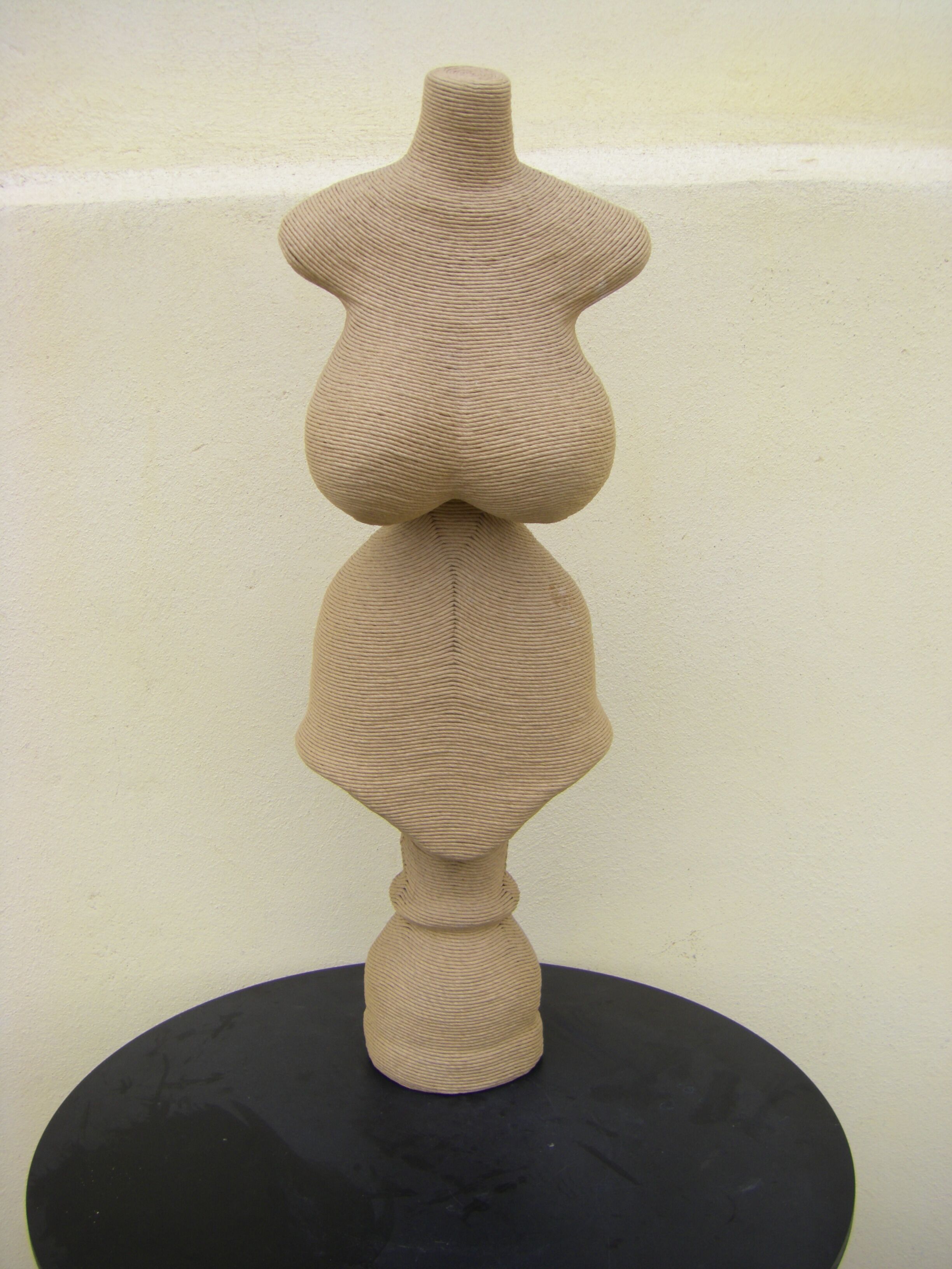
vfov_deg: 49.0
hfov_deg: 37.7
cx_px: 476
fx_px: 1393
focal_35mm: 38
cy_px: 634
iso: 64
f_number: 3.5
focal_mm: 6.3
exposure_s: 1/100
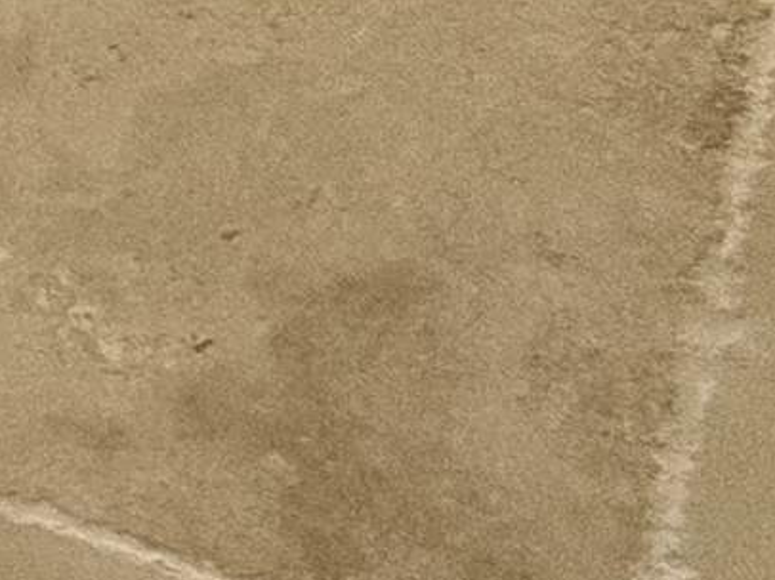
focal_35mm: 106
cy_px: -292
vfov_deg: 13.2
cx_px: -2048
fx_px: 2372
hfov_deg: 9.2
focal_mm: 2.22
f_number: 2.2
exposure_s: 1/120
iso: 80
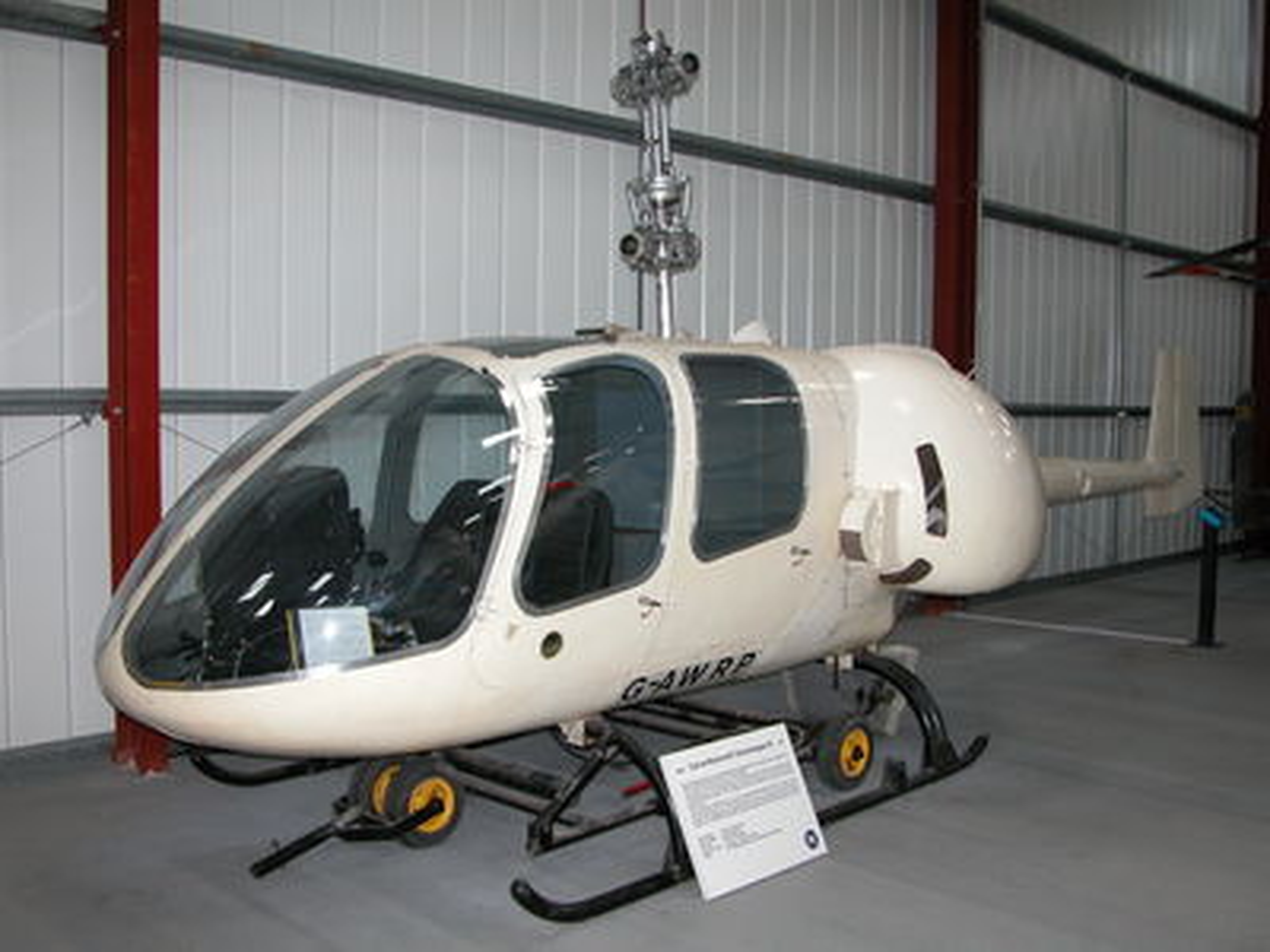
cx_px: 635
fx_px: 1284
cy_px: 476
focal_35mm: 35
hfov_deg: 52.6
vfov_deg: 40.7
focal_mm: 8.9
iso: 200
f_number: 2.8
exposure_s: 1/60
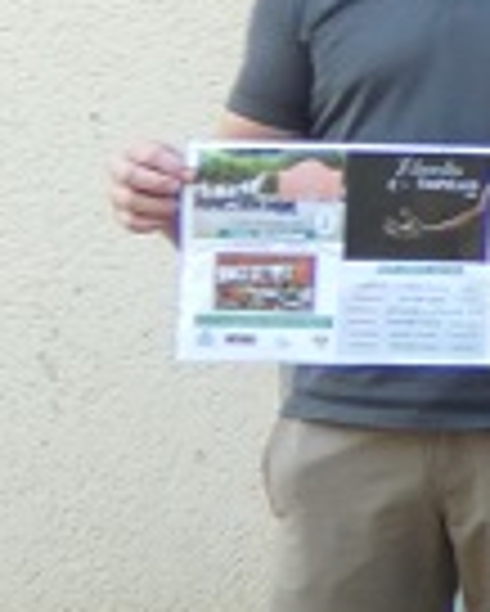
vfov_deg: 10.7
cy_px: -81
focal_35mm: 177
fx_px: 3205
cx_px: 1385
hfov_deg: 7.8
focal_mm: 6
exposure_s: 1/80
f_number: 3.4
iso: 160
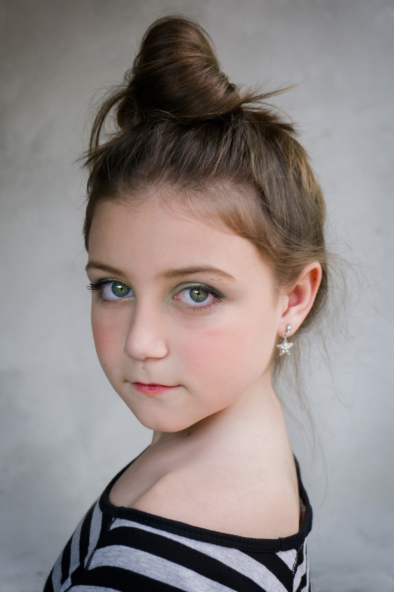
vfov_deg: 31.2
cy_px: 296
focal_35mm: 64
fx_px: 1059
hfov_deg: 21.1
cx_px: 197
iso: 500
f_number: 5.6
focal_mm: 43
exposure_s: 1/80
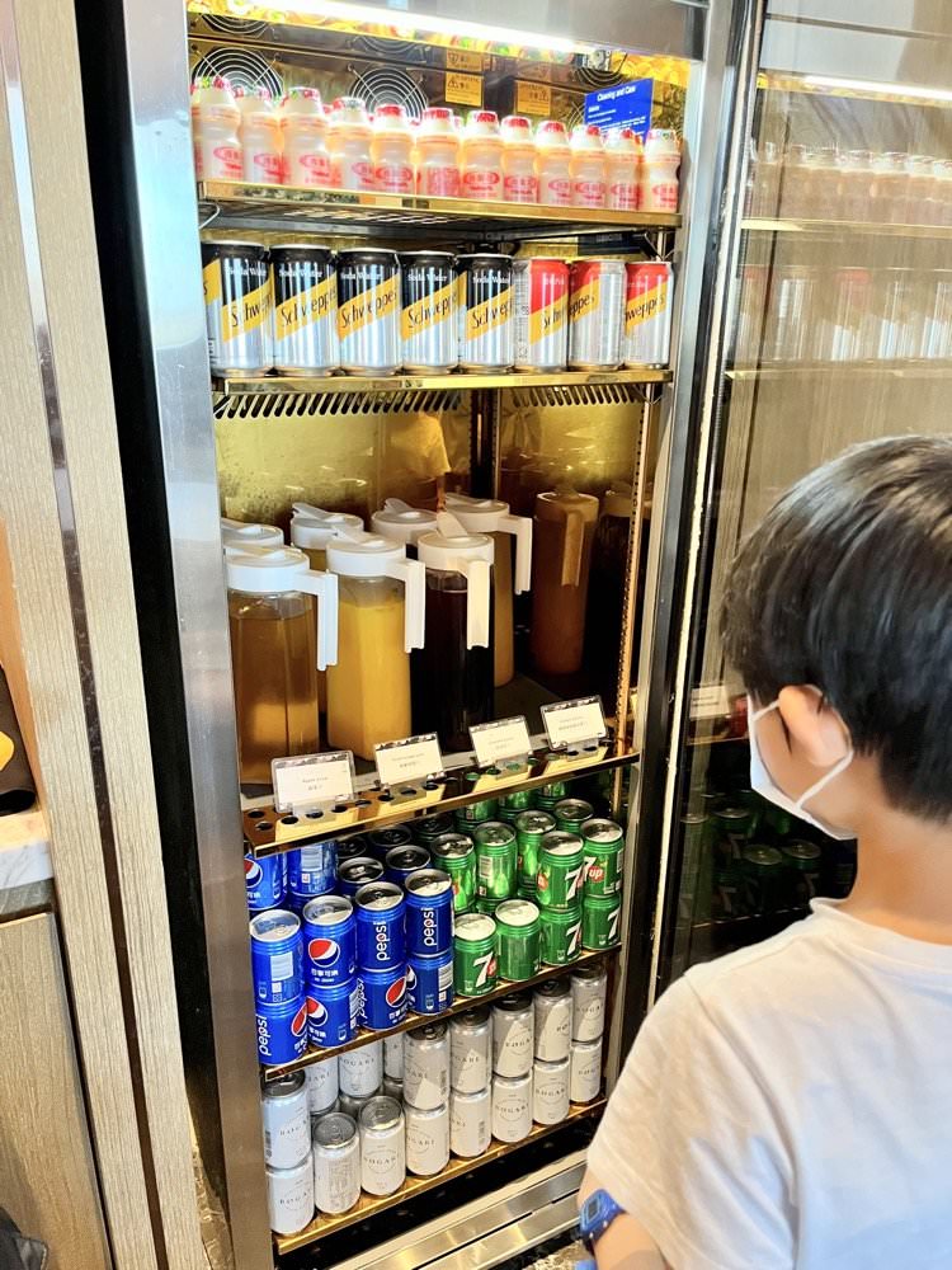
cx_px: 476
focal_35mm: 26
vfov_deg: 67.3
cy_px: 635
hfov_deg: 53.1
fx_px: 953
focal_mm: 5.1
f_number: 1.6
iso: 400
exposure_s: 1/59
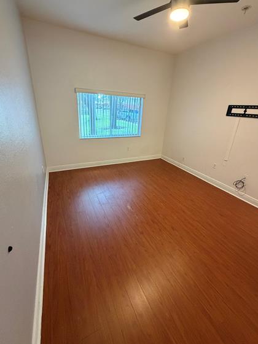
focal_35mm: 15
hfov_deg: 81.7
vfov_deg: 98.1
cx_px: 128
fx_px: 149
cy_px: 164
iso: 500
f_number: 2.2
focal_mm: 2.22
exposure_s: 1/60
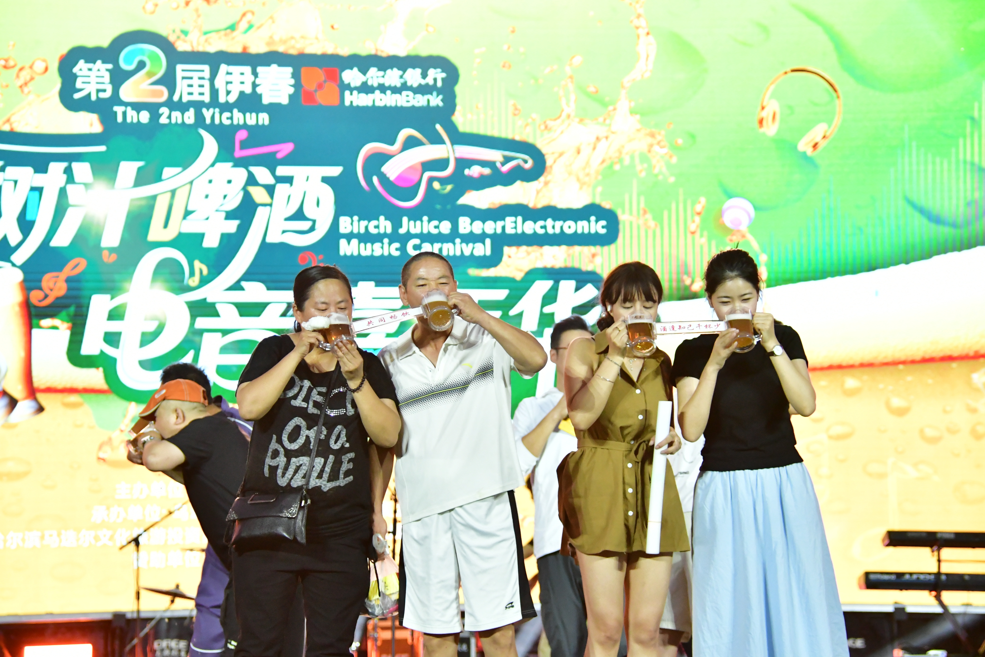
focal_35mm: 150
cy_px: 328
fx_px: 4104
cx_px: 492
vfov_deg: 9.1
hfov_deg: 13.7
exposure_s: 1/500
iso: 5000
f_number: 5.6
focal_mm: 100
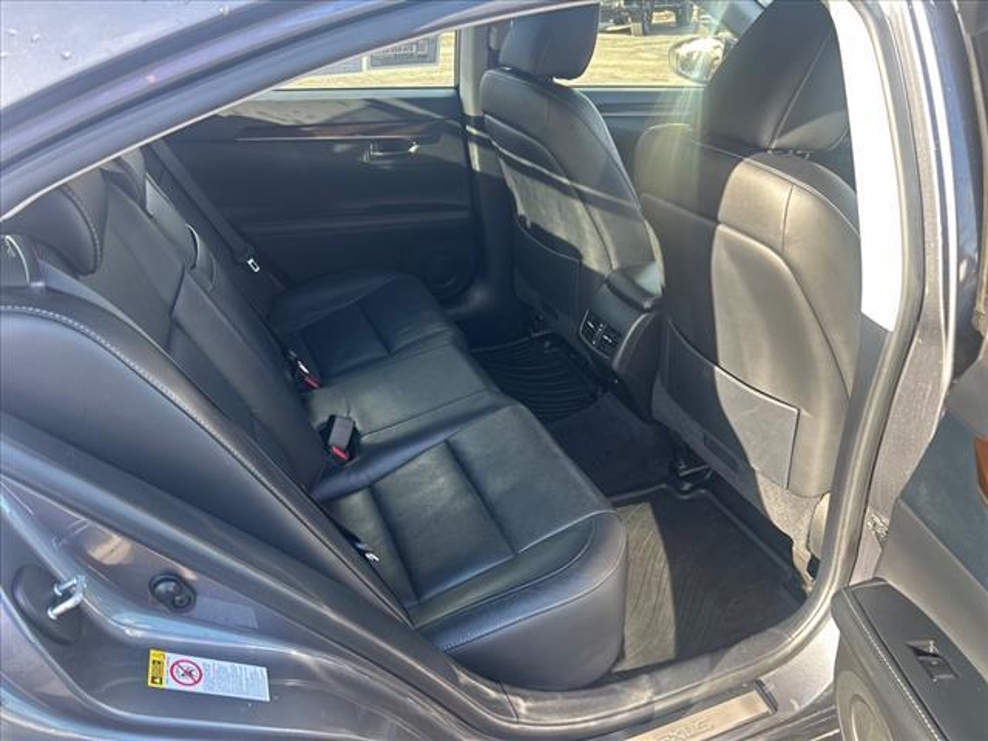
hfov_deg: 67.3
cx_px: 494
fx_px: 742
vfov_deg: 53.1
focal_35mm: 26
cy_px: 370
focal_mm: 5.7
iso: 40
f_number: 1.5
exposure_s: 1/186
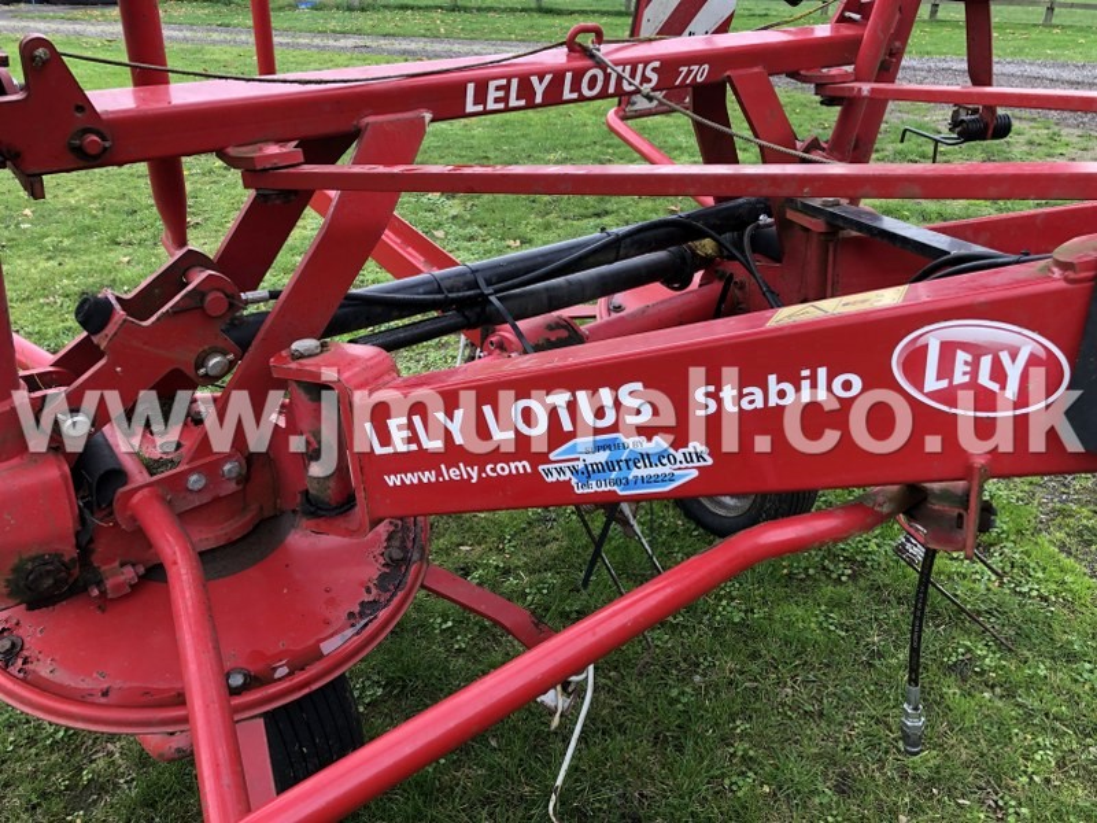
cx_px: 548
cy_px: 412
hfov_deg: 63.4
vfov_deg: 49.7
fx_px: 887
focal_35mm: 28
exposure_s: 1/120
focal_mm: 3.99
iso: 32
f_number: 1.8
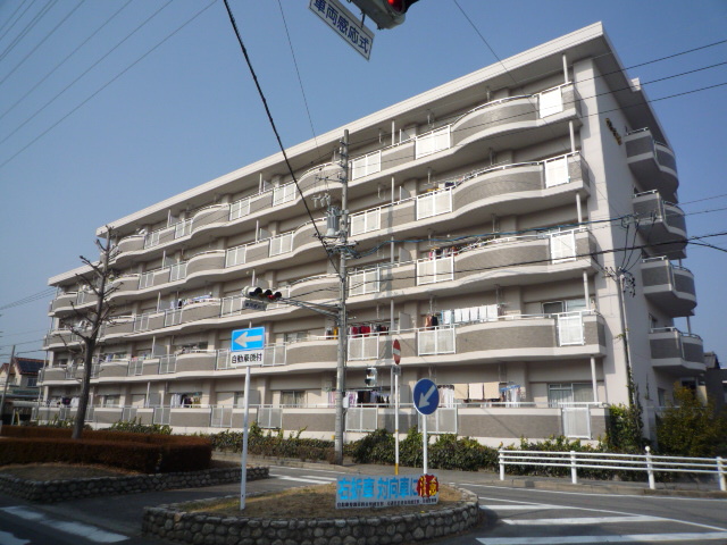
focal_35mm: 25
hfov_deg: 69.4
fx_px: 525
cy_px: 272
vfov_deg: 54.9
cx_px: 364
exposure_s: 1/640
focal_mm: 4.4
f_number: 5
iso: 100
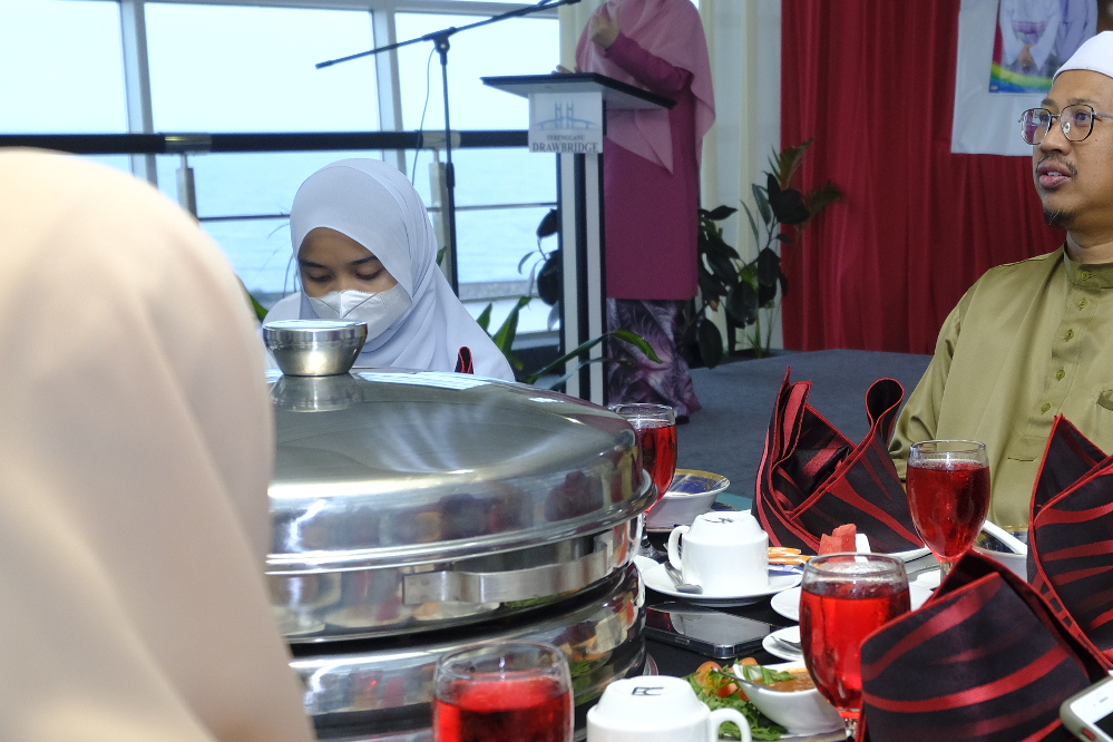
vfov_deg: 21.1
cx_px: 855
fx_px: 1979
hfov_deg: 30.8
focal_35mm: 64
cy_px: 204
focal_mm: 24
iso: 1000
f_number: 4
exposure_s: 1/250
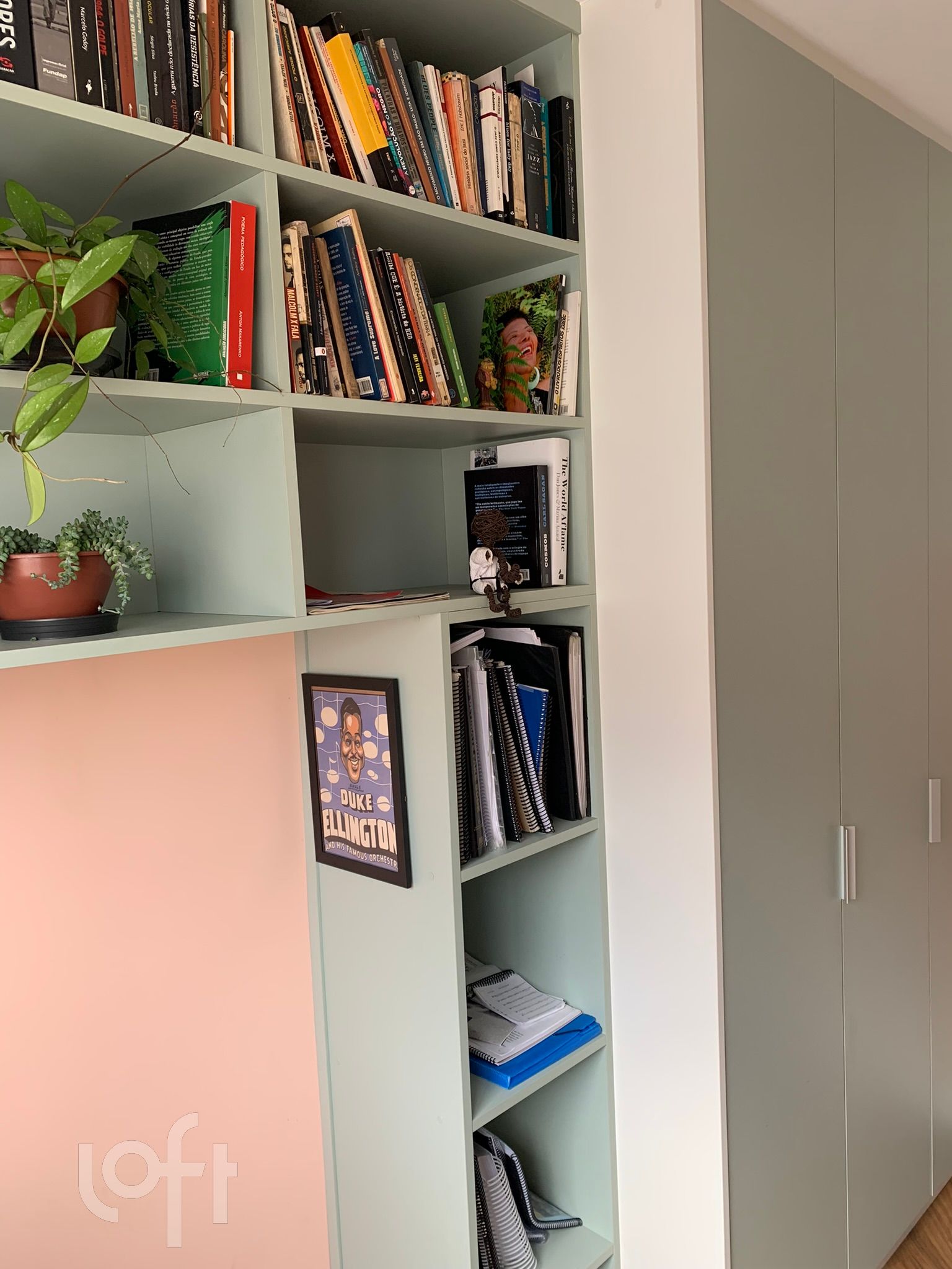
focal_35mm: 26
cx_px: 476
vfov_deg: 67.3
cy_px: 634
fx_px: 953
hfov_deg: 53.1
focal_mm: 4.25
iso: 80
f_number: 1.8
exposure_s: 1/121
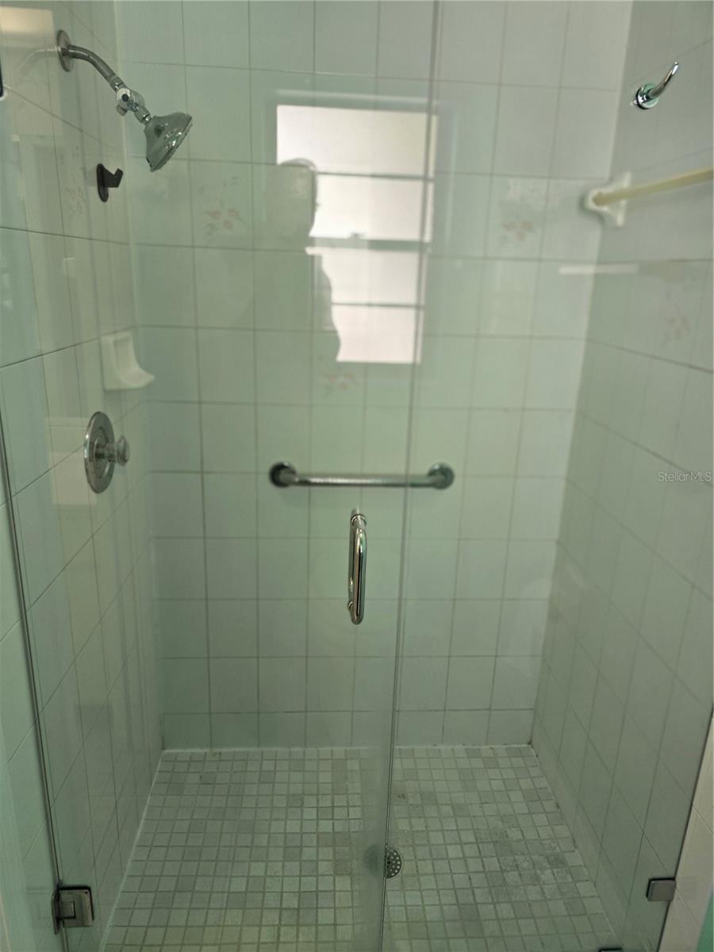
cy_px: 476
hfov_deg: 58.9
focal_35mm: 23
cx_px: 357
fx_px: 633
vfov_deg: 73.9
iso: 100
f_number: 1.7
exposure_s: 1/120
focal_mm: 6.3
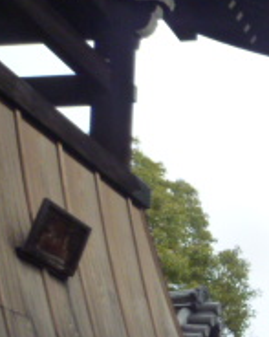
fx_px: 847
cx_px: 564
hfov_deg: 14.5
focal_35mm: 85
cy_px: 368
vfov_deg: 21.4
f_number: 4
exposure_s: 1/250
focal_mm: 4.5
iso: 200
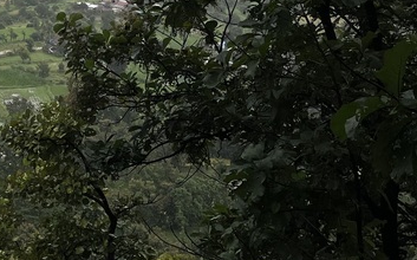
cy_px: -182
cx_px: -74
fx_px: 908
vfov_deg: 14.6
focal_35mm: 80
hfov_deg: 23.7
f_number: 1.6
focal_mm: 5.1
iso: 50
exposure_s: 1/368
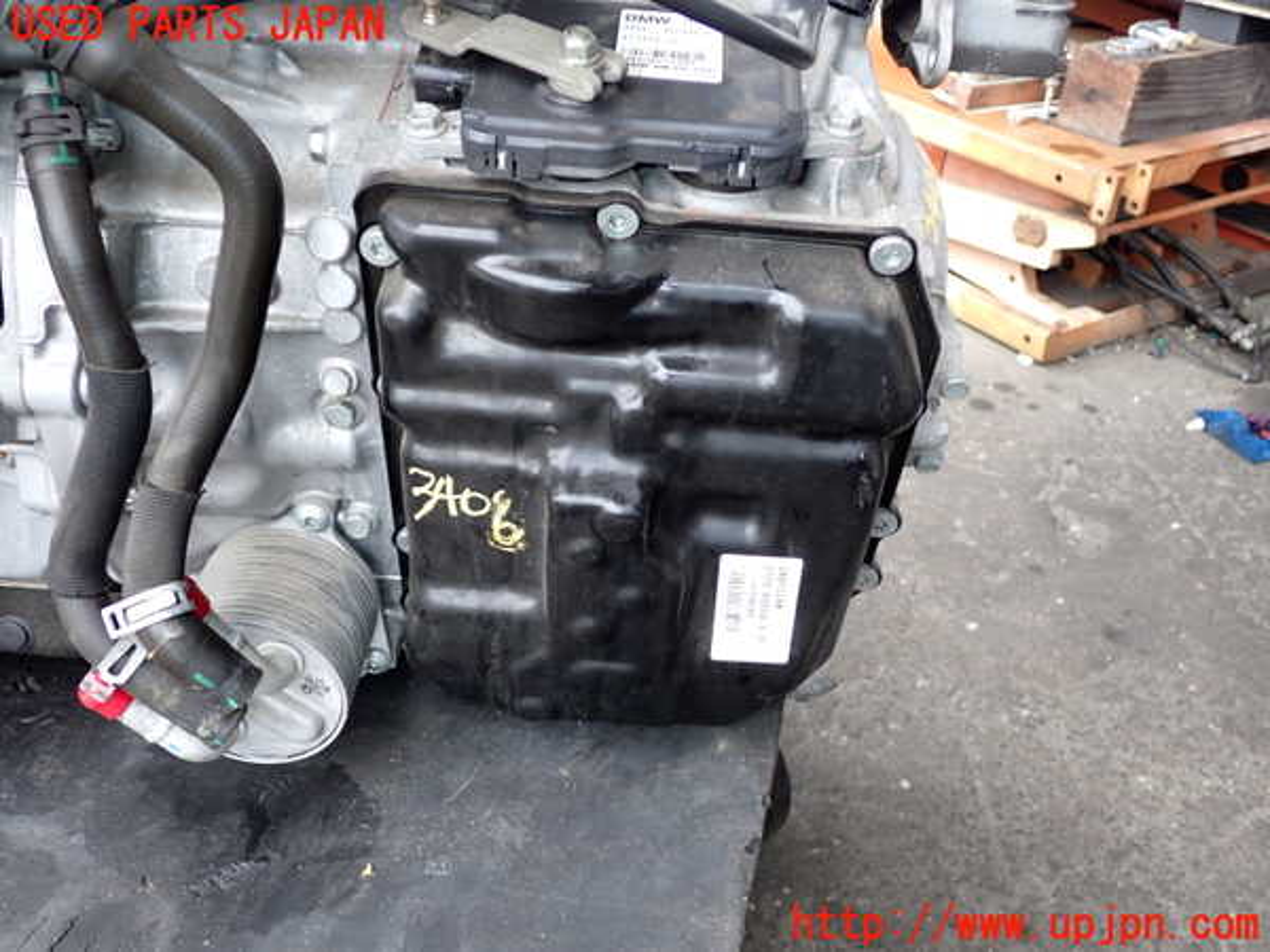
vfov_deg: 44.2
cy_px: 476
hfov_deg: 56.8
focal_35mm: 32
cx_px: 635
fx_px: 1174
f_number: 2.4
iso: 200
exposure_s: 1/50
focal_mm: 5.79
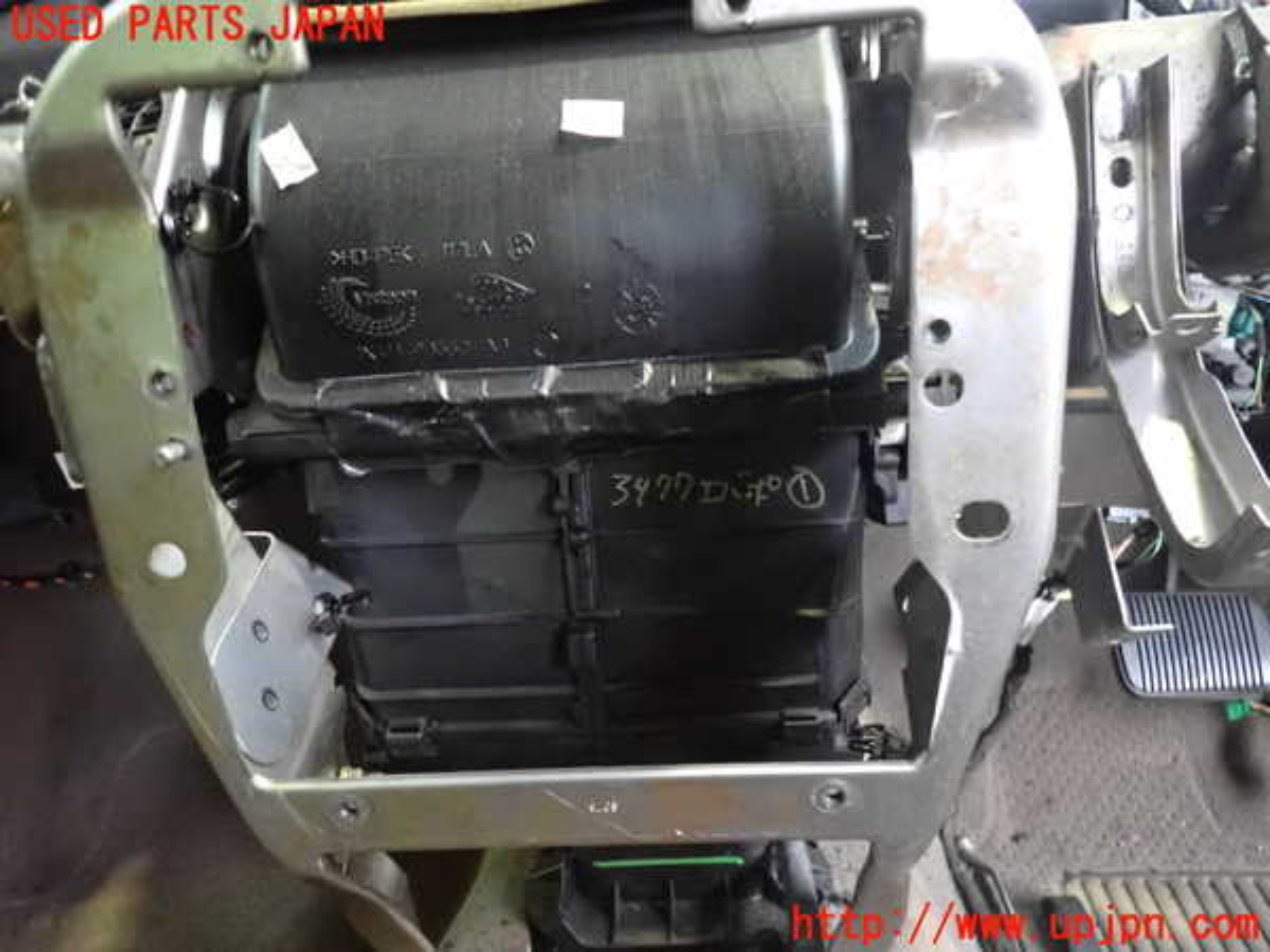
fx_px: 917
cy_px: 476
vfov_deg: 54.9
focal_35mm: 25
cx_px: 635
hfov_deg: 69.4
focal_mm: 4.5
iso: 2000
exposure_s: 1/60
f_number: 2
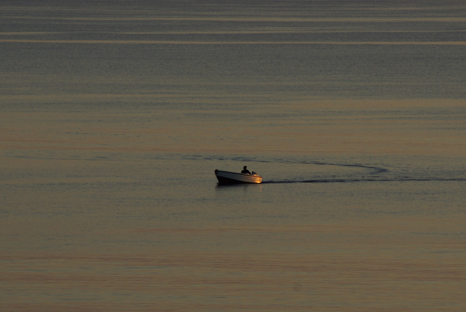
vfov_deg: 2.5
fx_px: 7166
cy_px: 166
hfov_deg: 3.7
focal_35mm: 553
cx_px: 222
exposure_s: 1/400
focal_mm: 260
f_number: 6.3
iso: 200
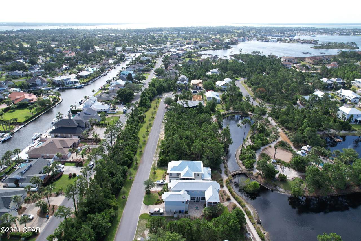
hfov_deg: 78.6
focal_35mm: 22
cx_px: 180
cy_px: 120
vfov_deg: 57.2
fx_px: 221
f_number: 2.8
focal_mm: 8.38
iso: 100
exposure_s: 1/1000
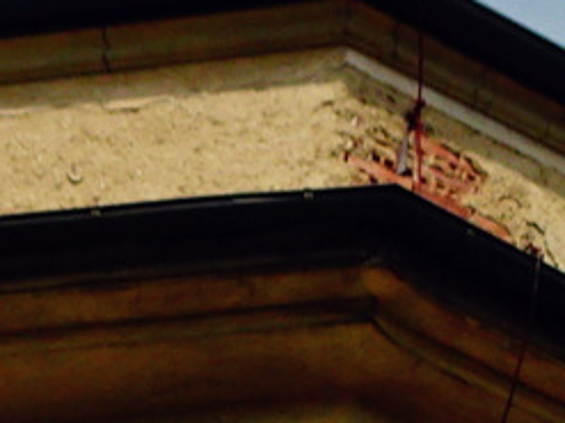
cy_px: 1301
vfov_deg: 4.7
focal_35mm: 298
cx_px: 510
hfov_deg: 6.6
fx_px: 4862
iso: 80
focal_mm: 7.87
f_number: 4.5
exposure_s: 1/1000
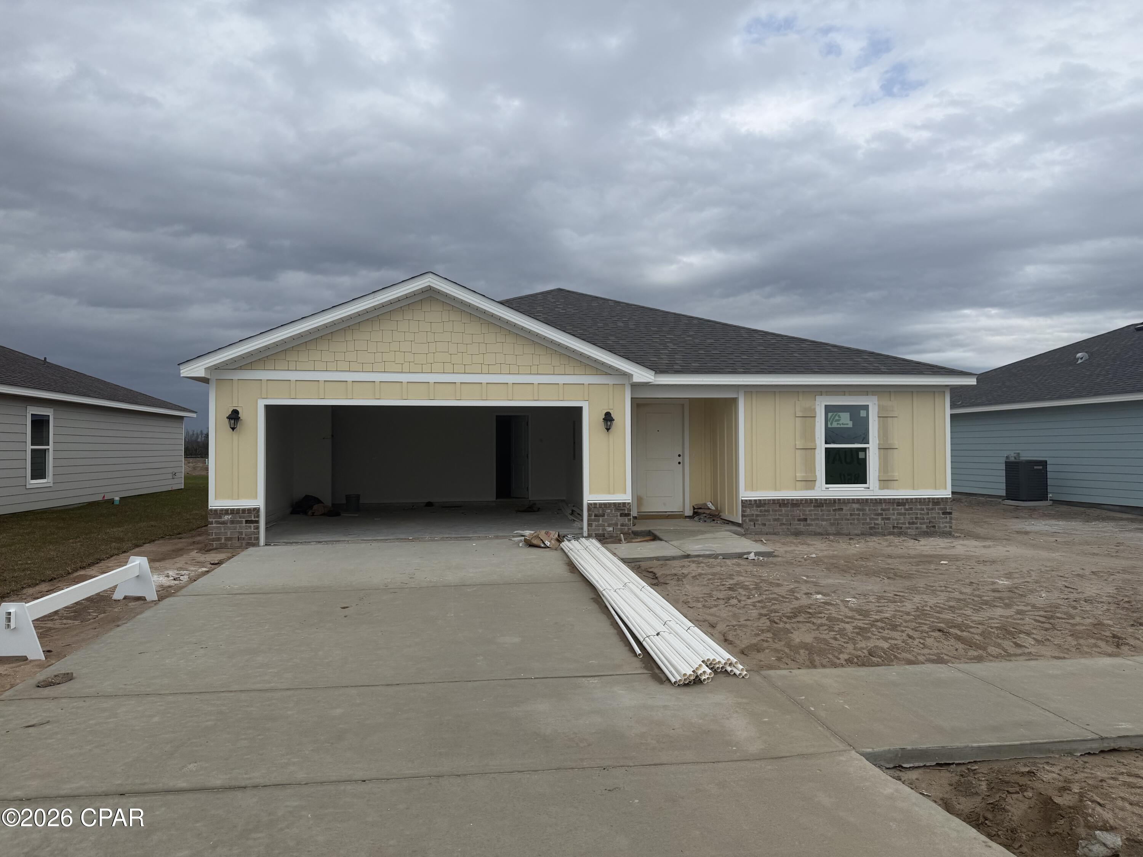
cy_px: 428
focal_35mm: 24
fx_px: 792
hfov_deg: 71.6
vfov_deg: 56.8
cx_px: 572
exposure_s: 1/7353
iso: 80
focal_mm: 6.76
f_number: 1.78
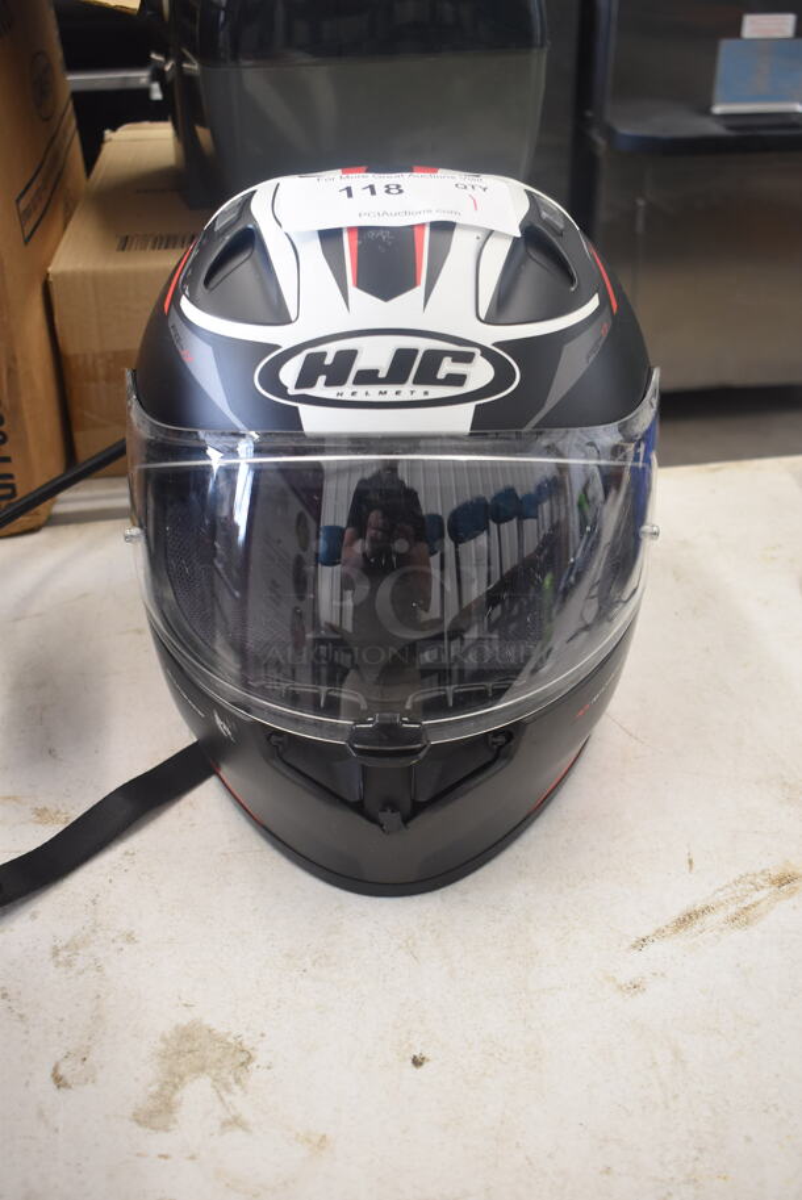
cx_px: 401
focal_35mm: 38
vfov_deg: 51.3
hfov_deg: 35.5
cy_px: 600
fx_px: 1251
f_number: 4.5
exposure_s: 1/60
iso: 800
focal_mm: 25
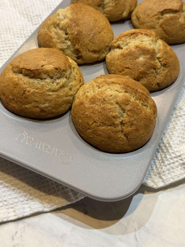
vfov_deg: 39.7
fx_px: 342
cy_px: 124
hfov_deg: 30.3
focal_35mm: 48
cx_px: 92
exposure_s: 1/60
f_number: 1.78
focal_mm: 6.76
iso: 200
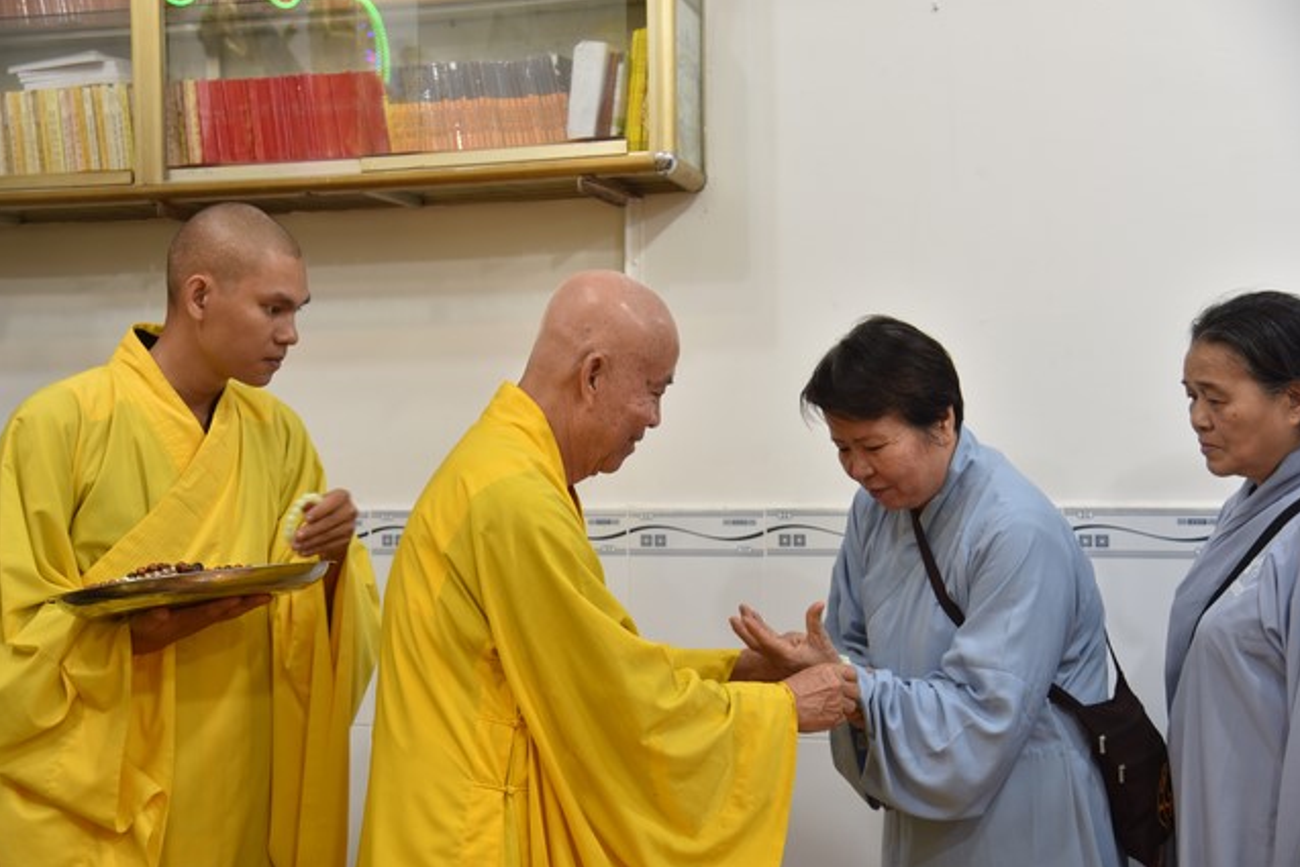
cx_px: 647
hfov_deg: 40.3
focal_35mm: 49
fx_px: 1770
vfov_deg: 27.5
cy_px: 439
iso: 400
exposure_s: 1/60
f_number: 4
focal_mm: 48
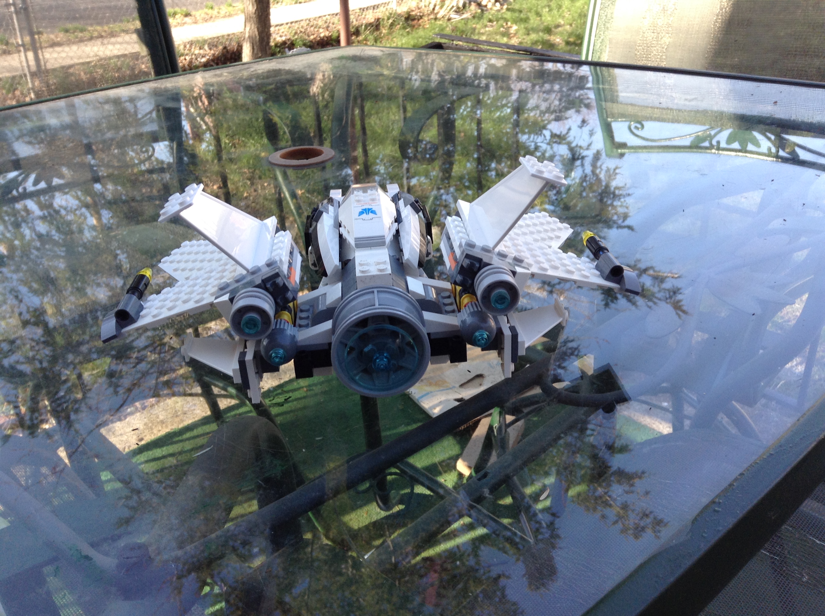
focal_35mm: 33
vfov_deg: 42.8
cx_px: 412
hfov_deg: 55.4
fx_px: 785
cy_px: 308
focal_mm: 3.3
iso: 32
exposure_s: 1/177
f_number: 2.4
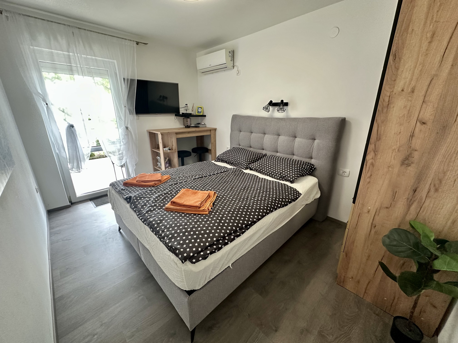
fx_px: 185
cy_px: 172
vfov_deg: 85.7
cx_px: 229
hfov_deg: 102.1
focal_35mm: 14
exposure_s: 1/99
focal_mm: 2.22
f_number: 2.2
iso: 250
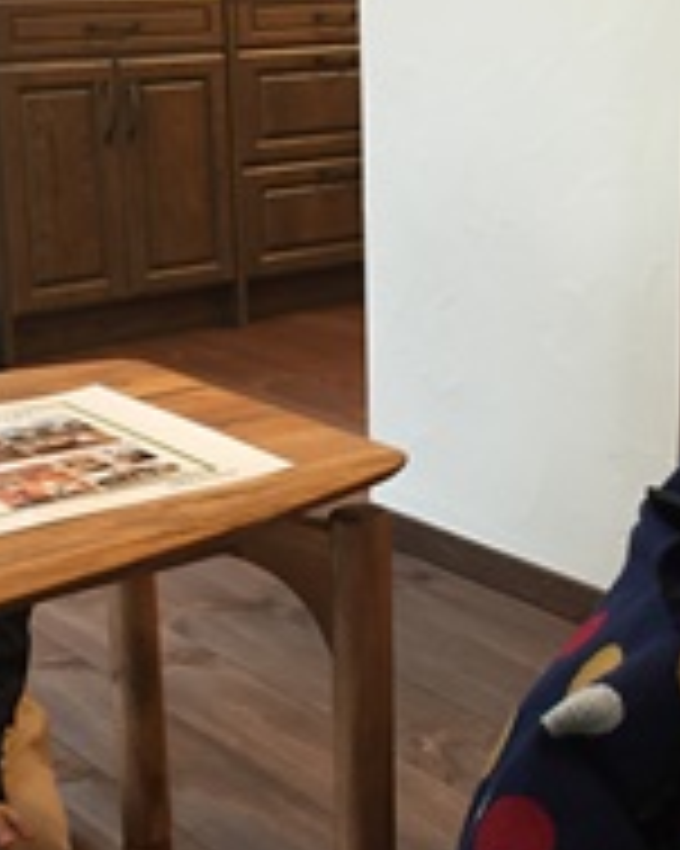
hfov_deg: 22.8
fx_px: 1687
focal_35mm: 67
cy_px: 346
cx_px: 392
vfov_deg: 28.3
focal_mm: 4.15
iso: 125
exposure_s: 1/30
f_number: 2.2
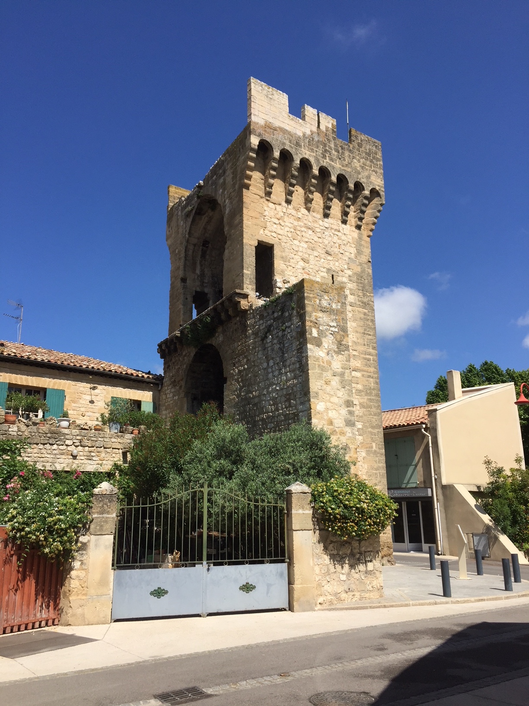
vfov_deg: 61.7
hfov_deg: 48.2
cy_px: 353
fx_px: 591
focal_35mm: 29
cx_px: 264
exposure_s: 1/2475
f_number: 2.2
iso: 32
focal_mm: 4.15
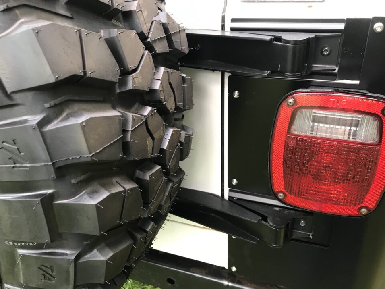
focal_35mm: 30
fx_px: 334
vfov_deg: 46.8
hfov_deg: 59.9
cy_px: 150
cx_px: 202
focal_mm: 3.99
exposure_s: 1/30
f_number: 1.8
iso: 32
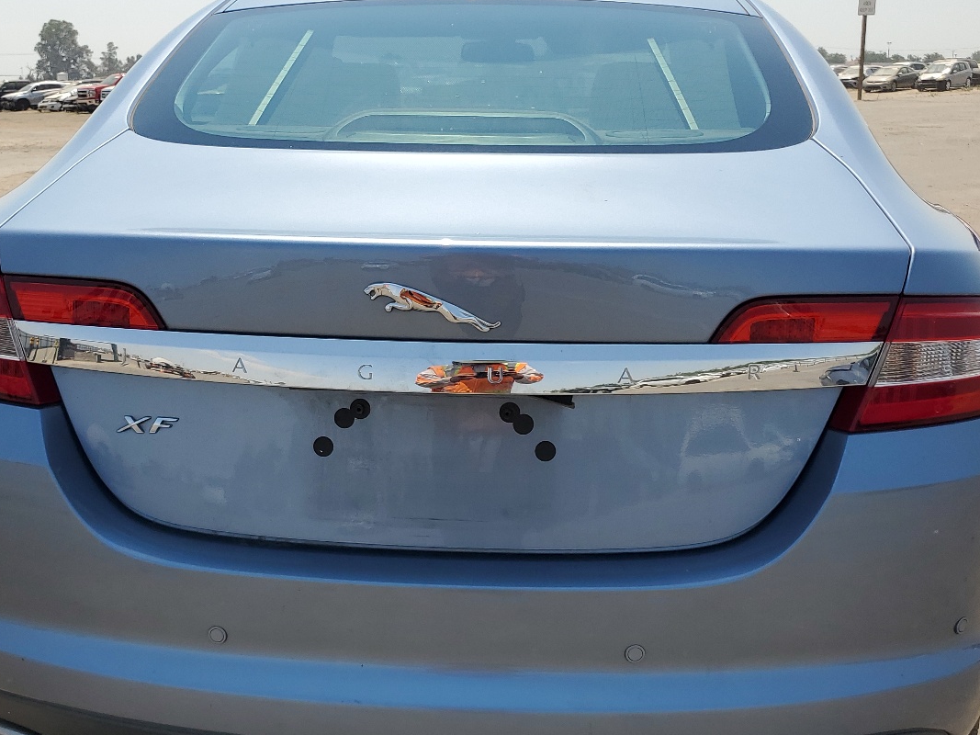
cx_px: 456
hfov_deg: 47.8
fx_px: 1104
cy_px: 426
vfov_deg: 36.7
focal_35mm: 39
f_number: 1.5
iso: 50
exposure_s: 1/3333
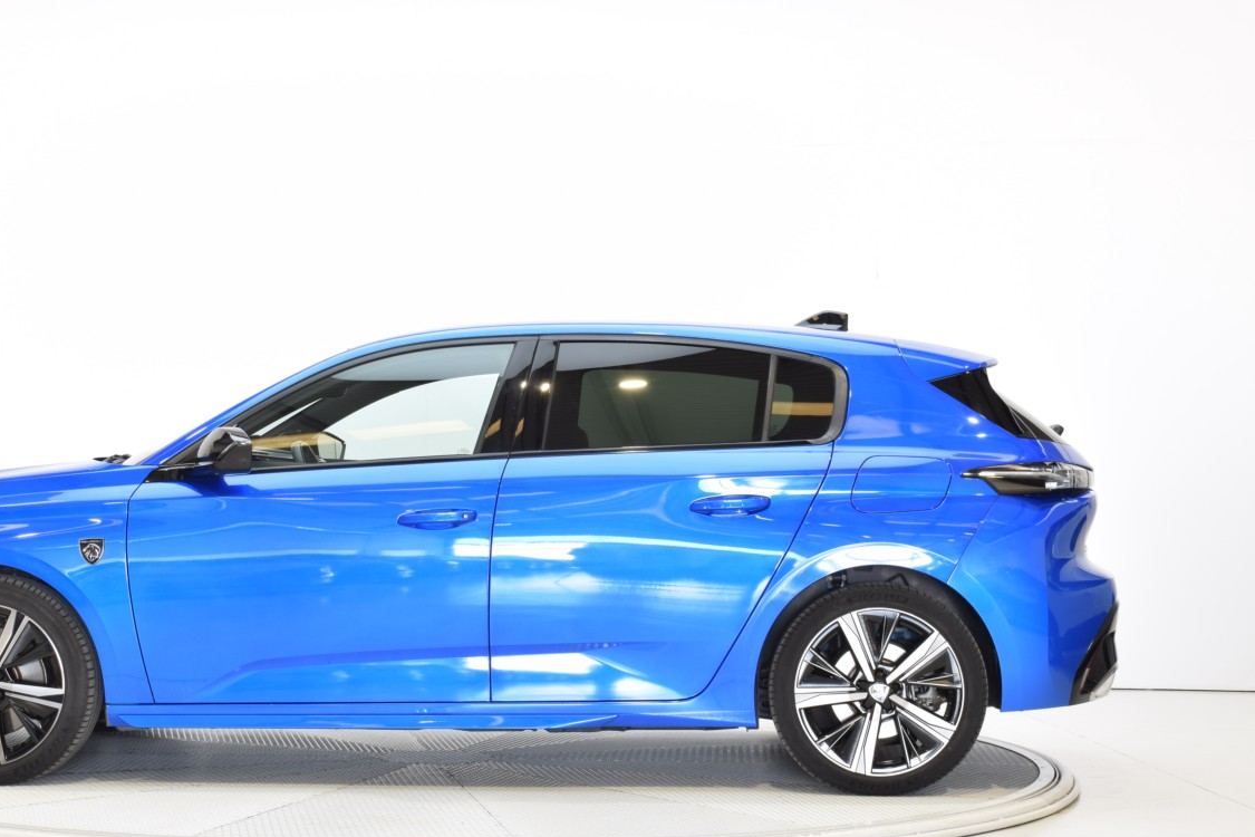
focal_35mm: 76
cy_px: 478
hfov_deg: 26.5
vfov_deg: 17.9
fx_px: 2649
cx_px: 442
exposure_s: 1/2.5
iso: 100
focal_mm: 38
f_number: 11
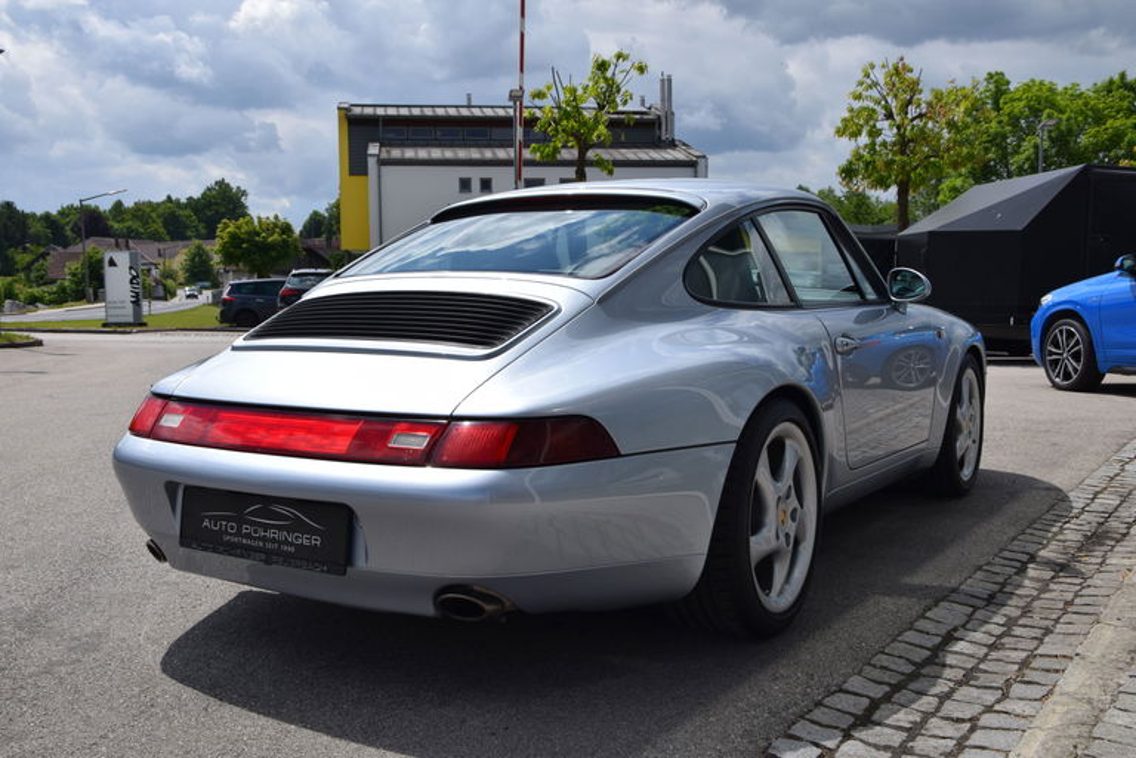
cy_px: 379
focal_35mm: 36
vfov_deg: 36.9
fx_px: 1136
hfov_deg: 53.1
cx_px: 568
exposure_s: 1/500
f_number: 11
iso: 200
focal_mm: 24
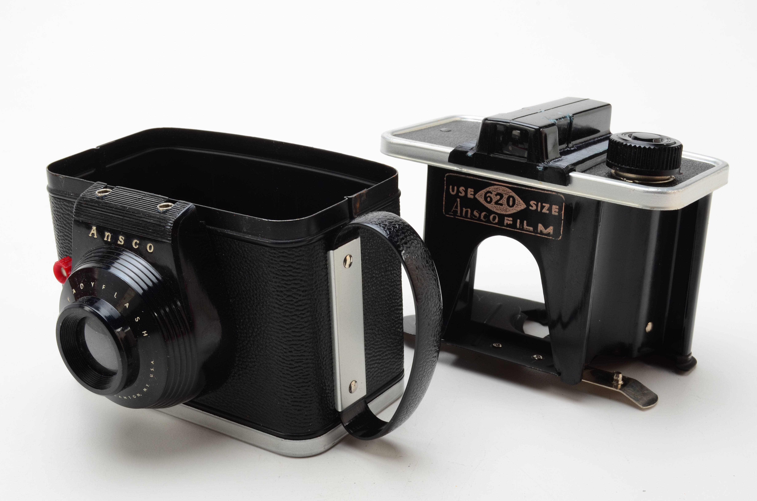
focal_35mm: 57
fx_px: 1196
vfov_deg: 23.7
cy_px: 250
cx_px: 378
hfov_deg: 35.1
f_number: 18
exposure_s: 1/160
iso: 100
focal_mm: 38
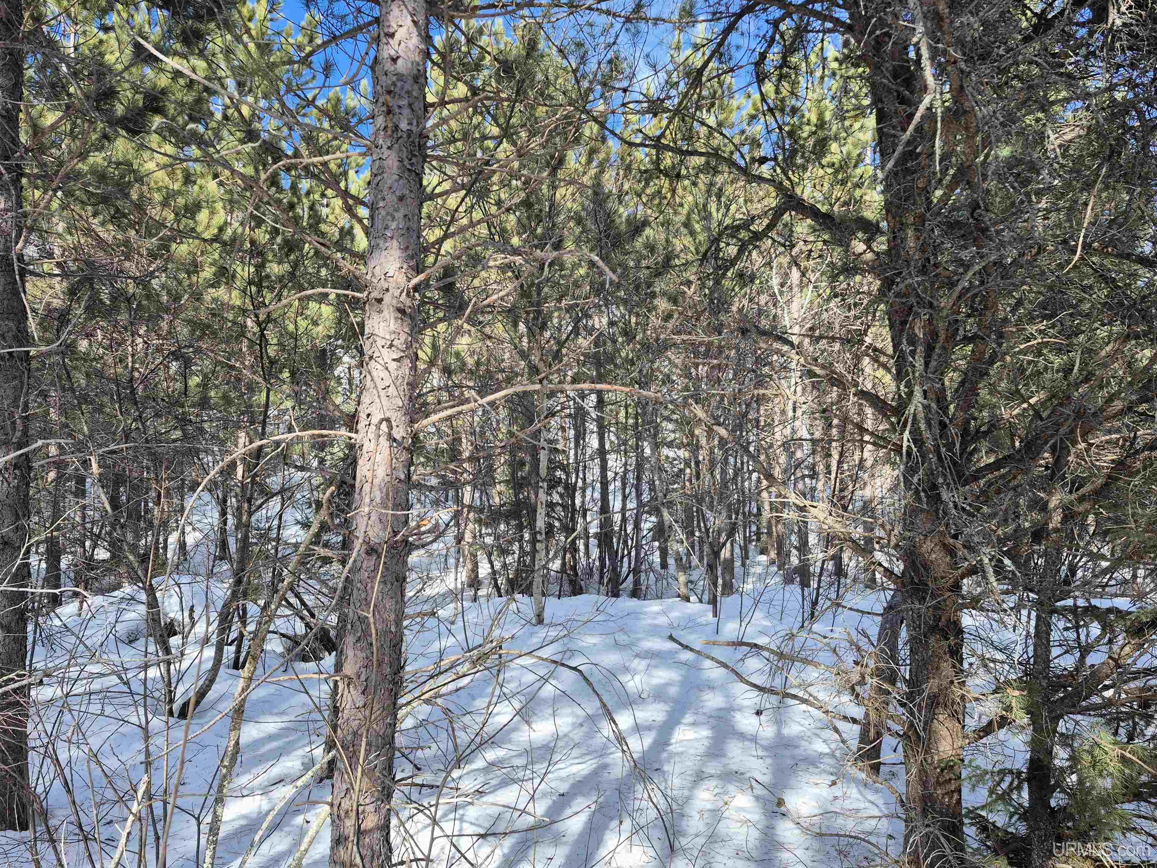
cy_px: 434
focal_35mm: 23
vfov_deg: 58.9
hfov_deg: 73.9
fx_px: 769
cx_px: 578
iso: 25
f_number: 1.8
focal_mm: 5.4
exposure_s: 1/367
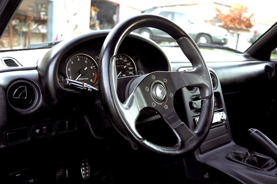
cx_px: 138
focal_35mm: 36
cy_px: 92
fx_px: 277
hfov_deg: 53.2
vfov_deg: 36.8
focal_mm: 24
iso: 1000
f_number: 4
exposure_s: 1/50
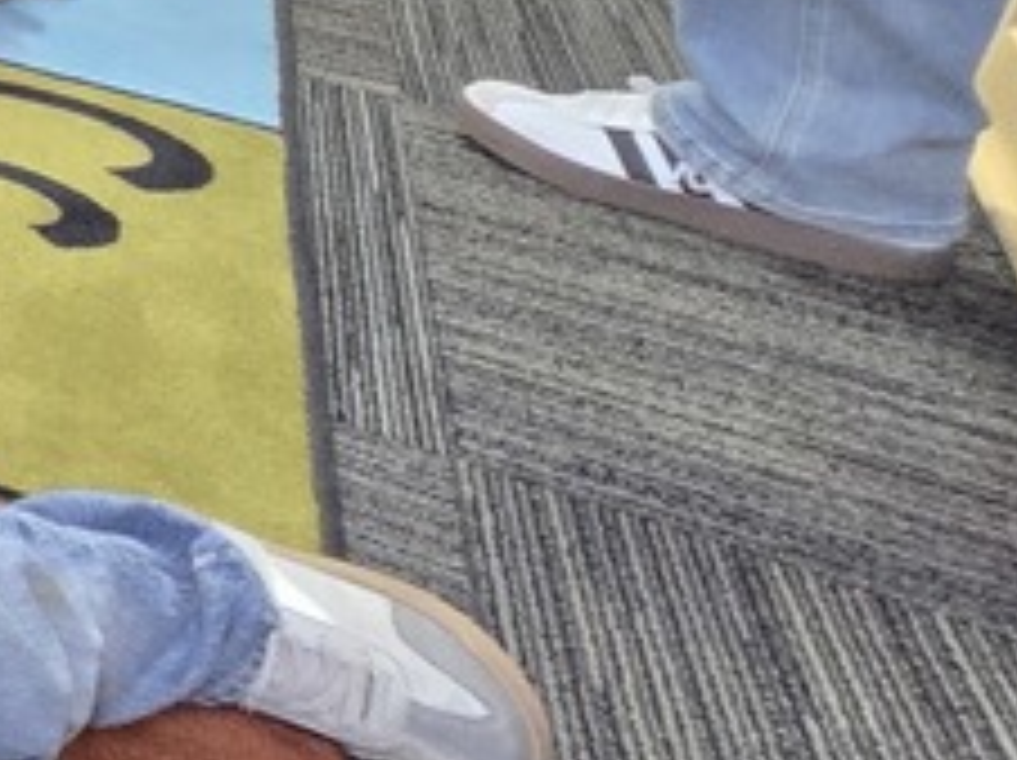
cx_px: -1215
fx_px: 1732
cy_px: -279
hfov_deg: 17.1
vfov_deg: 21.8
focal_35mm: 59
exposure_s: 1/60
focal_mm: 2.2
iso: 500
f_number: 2.2
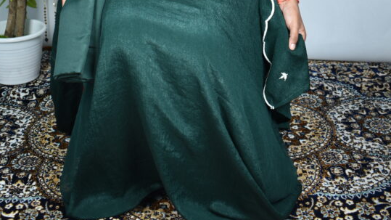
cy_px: -102
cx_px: 184
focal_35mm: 63
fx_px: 653
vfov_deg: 17.4
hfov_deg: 33.3
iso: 200
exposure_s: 1/30
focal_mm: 24
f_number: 4
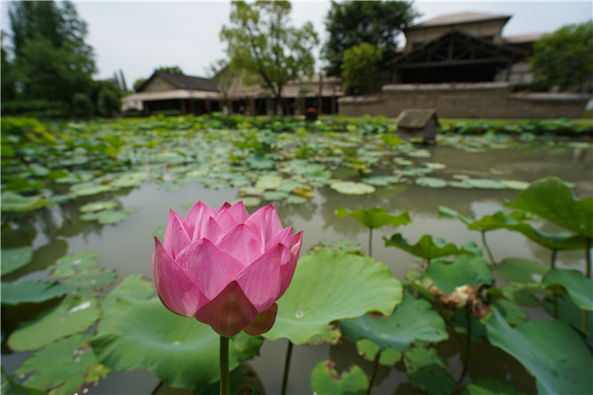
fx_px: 263
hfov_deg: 96.8
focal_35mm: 16
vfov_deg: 73.7
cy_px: 198
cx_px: 296
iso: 160
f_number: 5
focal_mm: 16
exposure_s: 1/1000
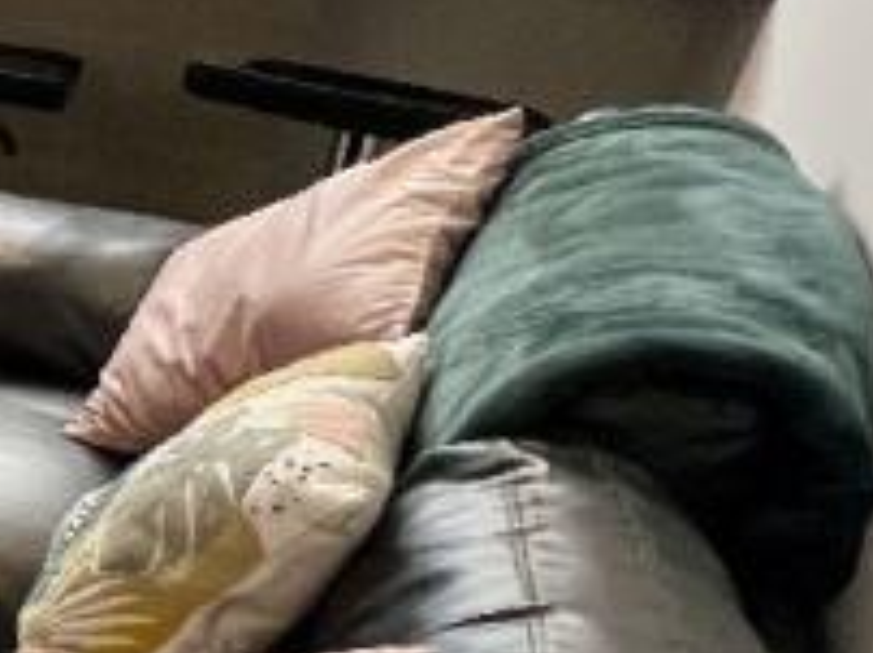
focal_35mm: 66
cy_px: 190
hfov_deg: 17.0
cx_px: -1042
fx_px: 1663
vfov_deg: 22.1
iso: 200
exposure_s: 1/50
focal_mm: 1.57
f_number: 1.8
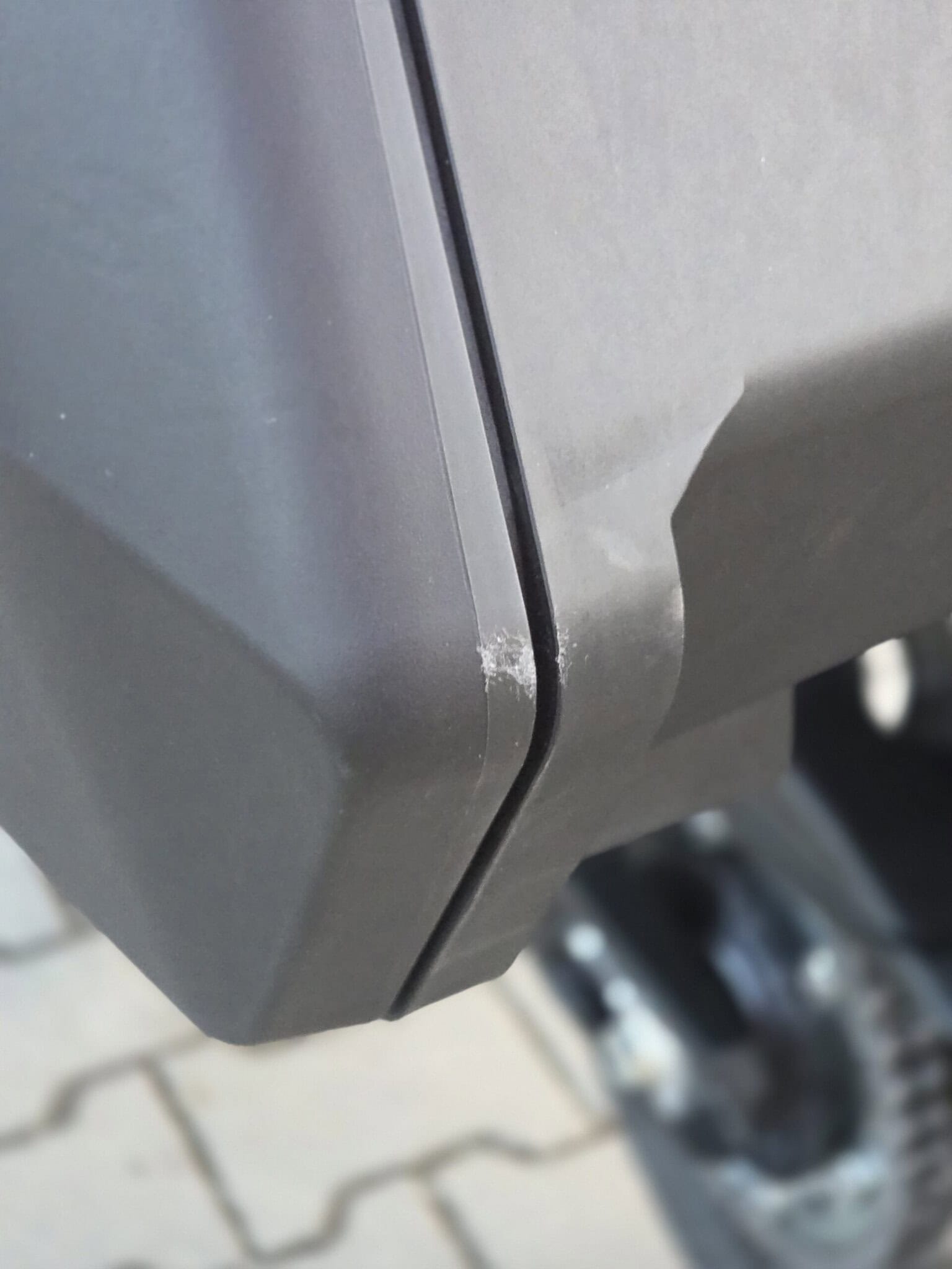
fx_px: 2530
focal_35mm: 69
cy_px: 634
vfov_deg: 28.2
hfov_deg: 21.3
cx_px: 476
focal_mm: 7
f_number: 2.4
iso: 400
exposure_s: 1/100
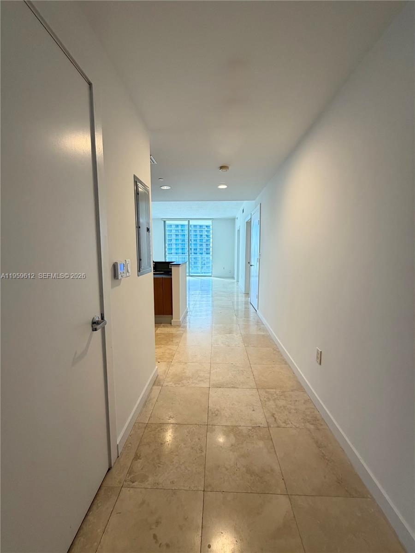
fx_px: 224
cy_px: 276
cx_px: 208
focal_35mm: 14
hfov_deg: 85.7
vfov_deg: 102.1
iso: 200
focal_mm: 2.22
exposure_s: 1/120
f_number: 2.2
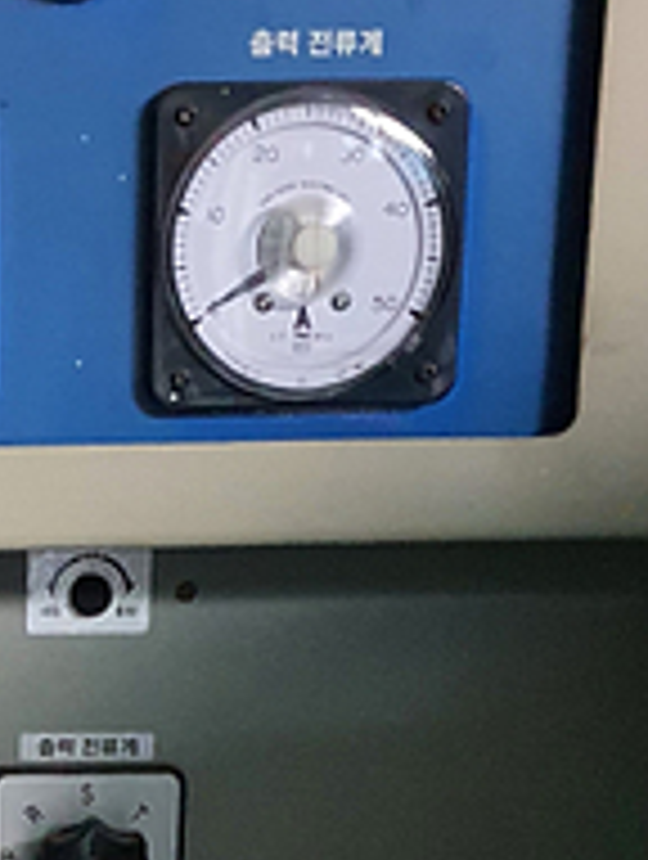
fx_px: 2537
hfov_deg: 14.0
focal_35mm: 102
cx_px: -169
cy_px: 1072
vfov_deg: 18.1
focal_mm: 4.3
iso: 640
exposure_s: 1/10
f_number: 1.5
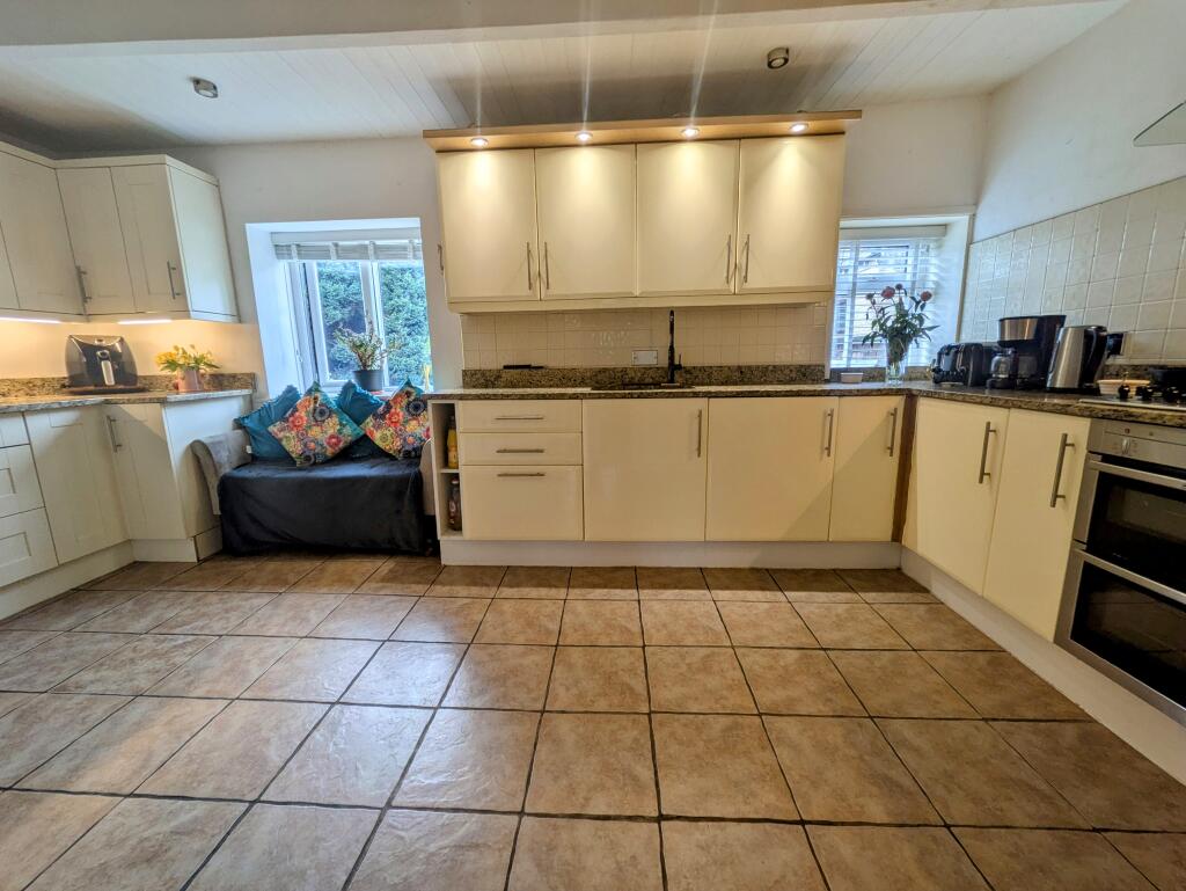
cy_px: 446
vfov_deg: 85.7
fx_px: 480
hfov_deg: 102.0
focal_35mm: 14
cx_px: 593
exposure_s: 1/100
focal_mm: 1.83
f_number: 2.2
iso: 64
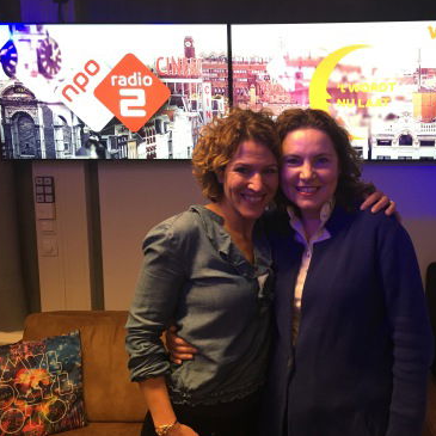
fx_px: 499
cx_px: 280
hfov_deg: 46.7
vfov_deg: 47.2
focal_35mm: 35
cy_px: 216
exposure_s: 1/20
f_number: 2.2
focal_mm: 4.15
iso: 200
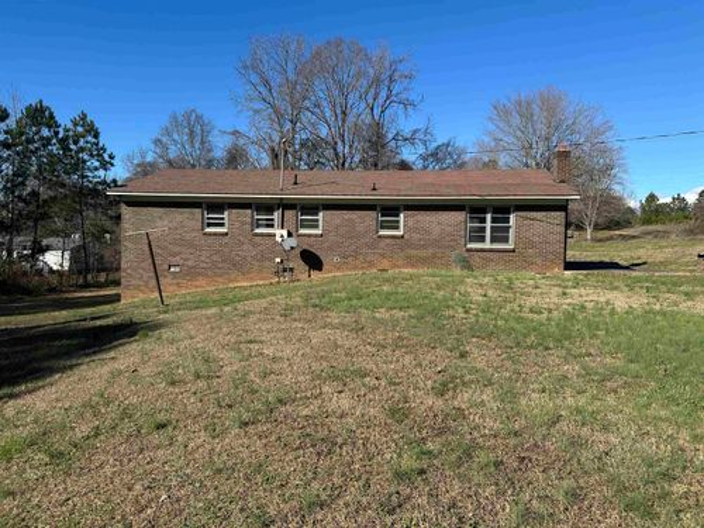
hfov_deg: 71.6
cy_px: 264
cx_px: 352
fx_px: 488
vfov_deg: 56.8
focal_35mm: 24
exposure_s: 1/3717
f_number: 1.78
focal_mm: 6.86
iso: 80
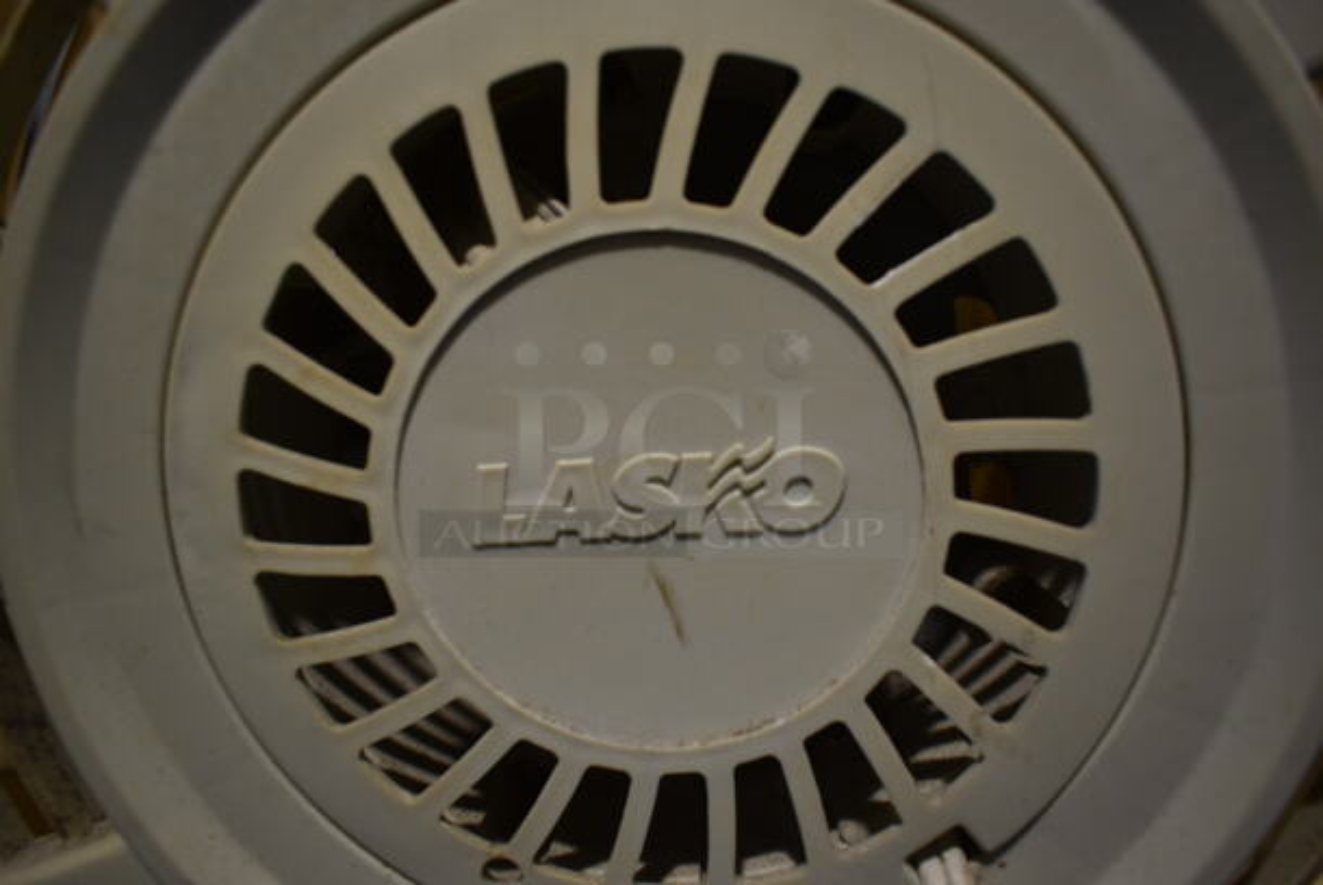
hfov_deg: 67.3
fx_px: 993
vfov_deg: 48.0
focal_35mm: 27
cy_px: 442
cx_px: 662
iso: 220
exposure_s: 1/30
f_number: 3.5
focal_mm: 18
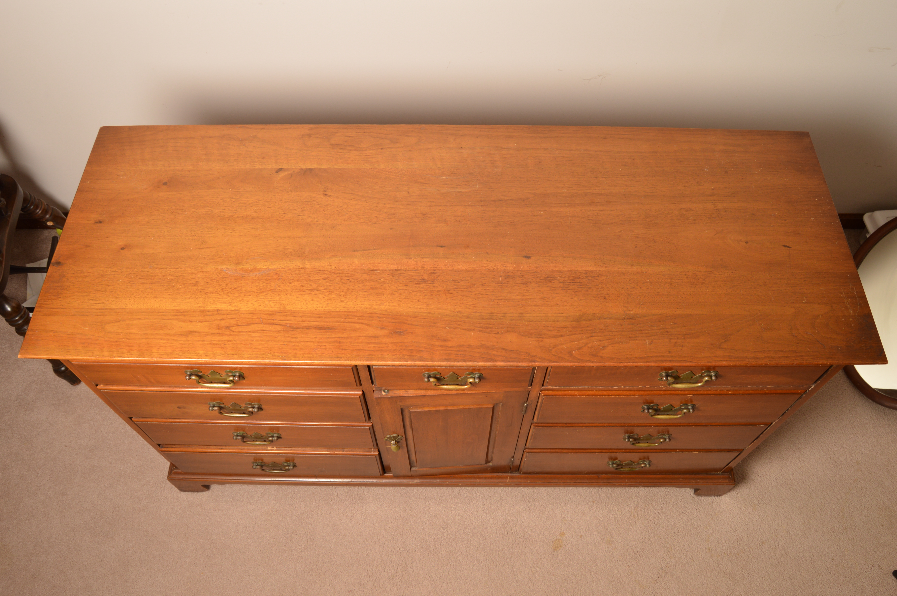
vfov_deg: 47.8
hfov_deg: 67.4
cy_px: 298
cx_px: 448
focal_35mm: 27
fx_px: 672
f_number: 8
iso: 200
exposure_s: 1/100
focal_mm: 18
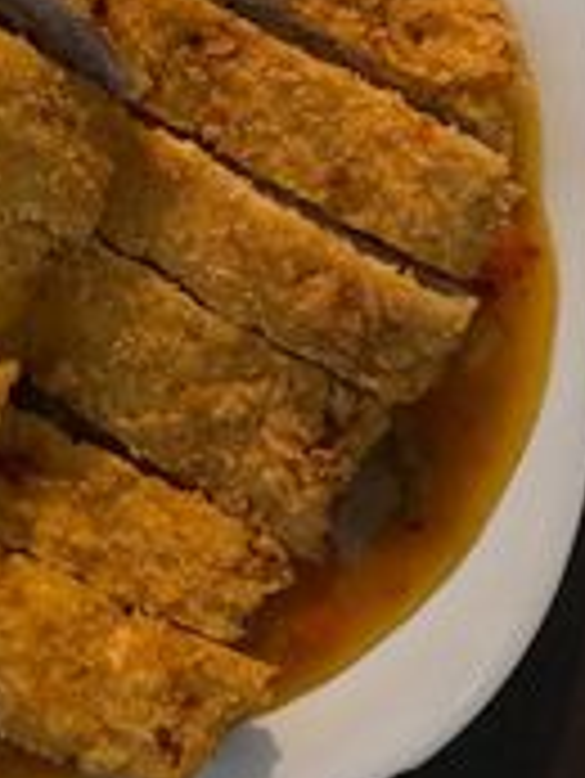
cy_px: 252
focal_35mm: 64
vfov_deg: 30.0
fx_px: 1440
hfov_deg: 21.4
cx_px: -108
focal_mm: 4.25
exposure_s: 1/25
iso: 640
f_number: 1.8
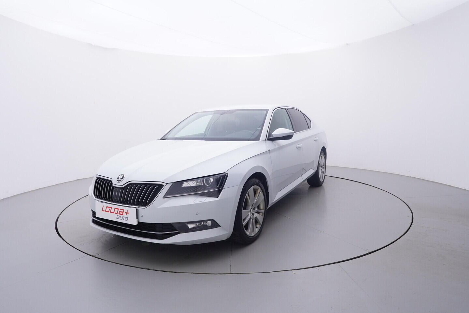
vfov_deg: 56.2
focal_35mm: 22
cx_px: 234
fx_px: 293
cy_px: 156
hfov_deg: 77.3
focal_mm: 15
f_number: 5
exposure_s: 1/80
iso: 200
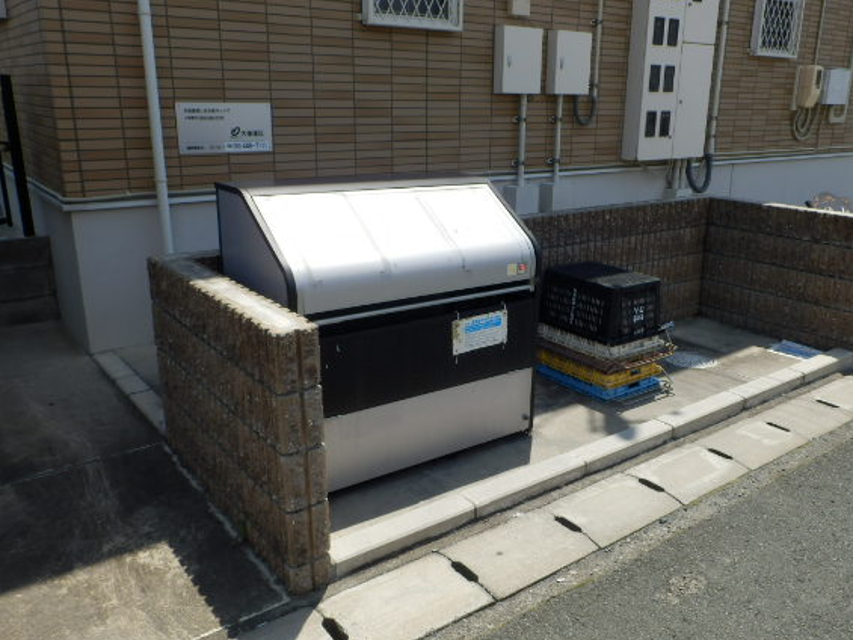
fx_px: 838
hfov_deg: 53.8
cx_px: 482
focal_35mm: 34
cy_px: 322
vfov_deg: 41.8
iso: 80
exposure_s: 1/160
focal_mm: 5.3
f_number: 8.8
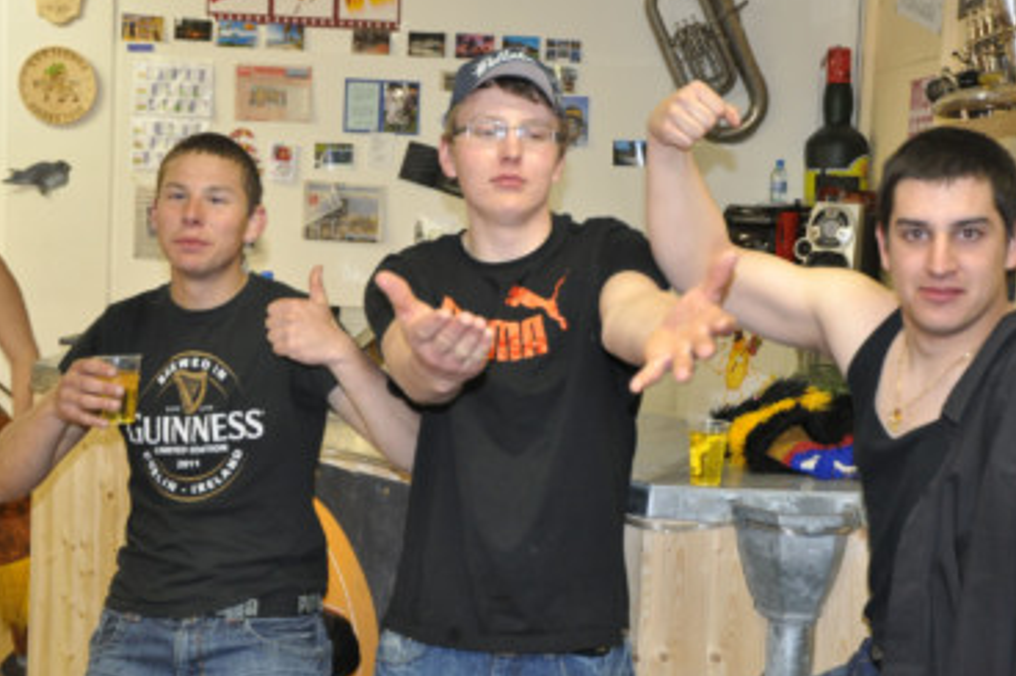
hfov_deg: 35.0
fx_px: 1608
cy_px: 326
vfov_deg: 23.8
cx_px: 549
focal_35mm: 57
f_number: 4
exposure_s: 1/30
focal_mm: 28
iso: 800
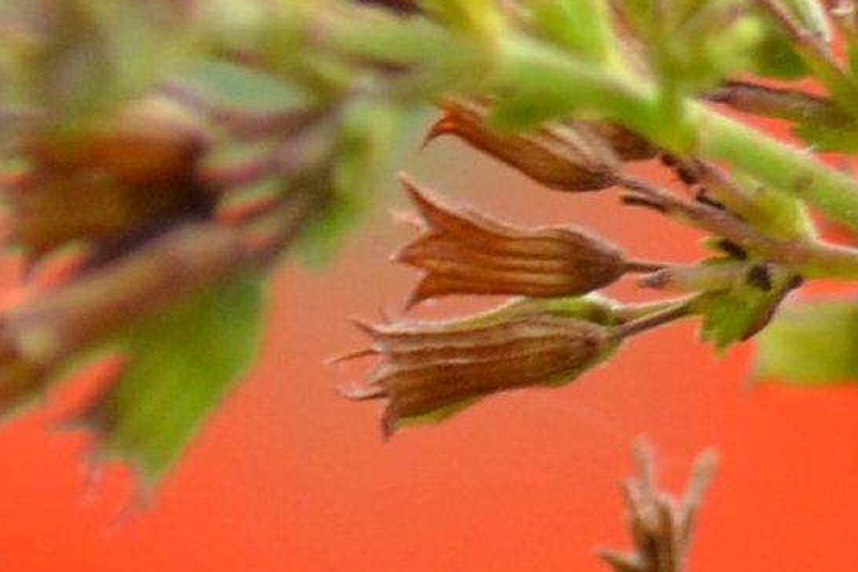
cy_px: -9
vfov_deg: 3.1
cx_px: 1178
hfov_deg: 4.7
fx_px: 10486
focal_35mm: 440
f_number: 6.3
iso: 280
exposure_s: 1/320
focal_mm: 90
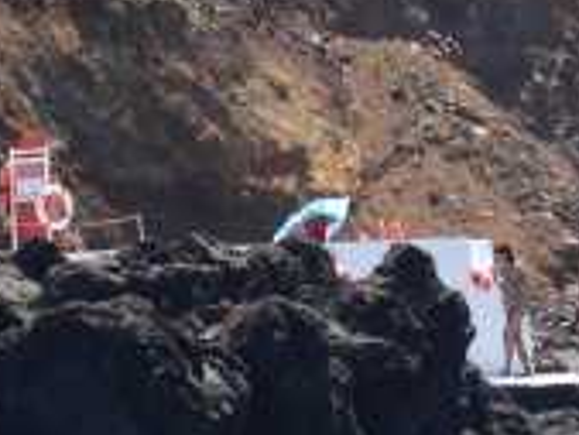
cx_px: 274
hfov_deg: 9.3
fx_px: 3549
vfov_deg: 7.0
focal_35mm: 212
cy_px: -79
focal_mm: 4.28
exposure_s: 1/968
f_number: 2.4
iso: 64
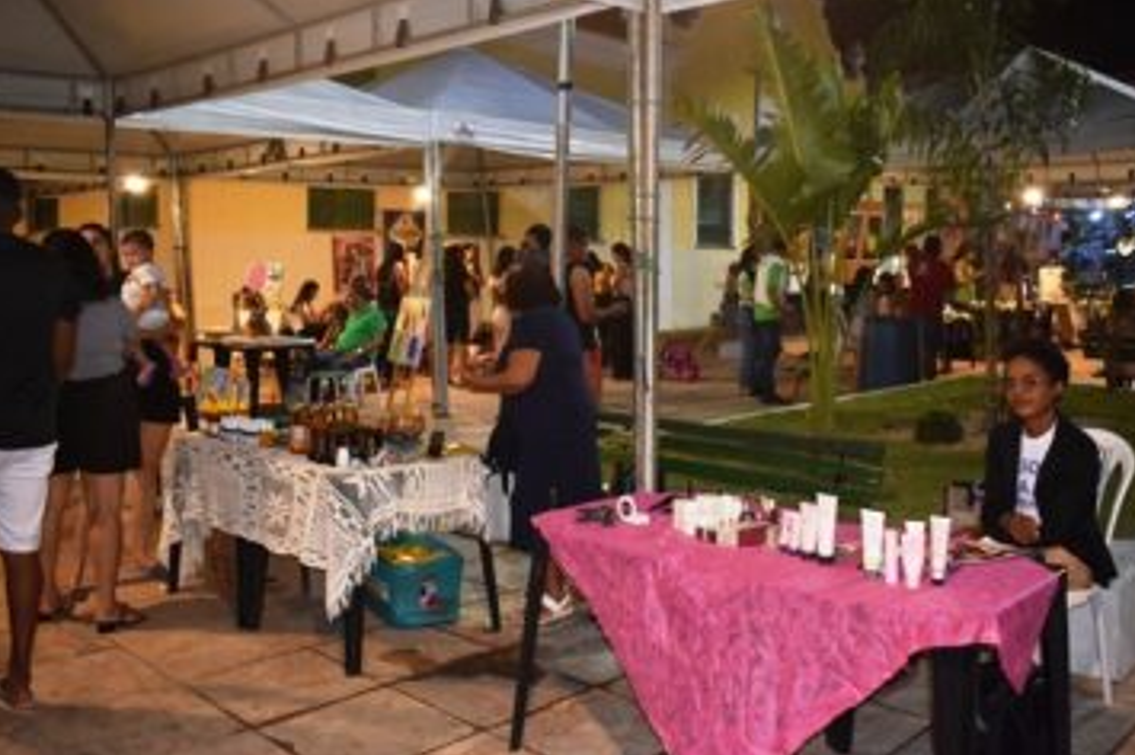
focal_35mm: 33
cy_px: 358
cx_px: 611
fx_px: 1039
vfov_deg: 39.9
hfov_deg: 57.2
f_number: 3.8
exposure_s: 1/60
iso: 900
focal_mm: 20
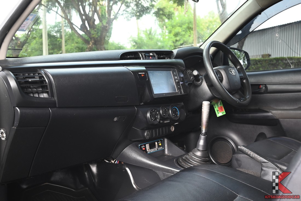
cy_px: 100
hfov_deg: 50.7
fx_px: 318
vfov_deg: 35.1
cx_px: 150
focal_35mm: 38
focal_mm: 38
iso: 640
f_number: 6.3
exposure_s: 1/60
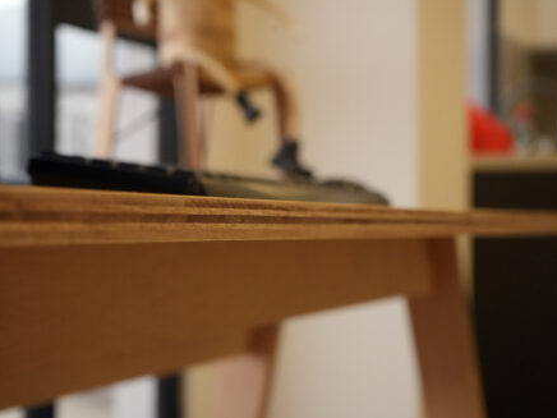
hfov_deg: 26.0
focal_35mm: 75
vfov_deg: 19.6
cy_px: 210
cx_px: 257
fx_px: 1207
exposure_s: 1/400
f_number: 7.1
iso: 6400
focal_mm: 68
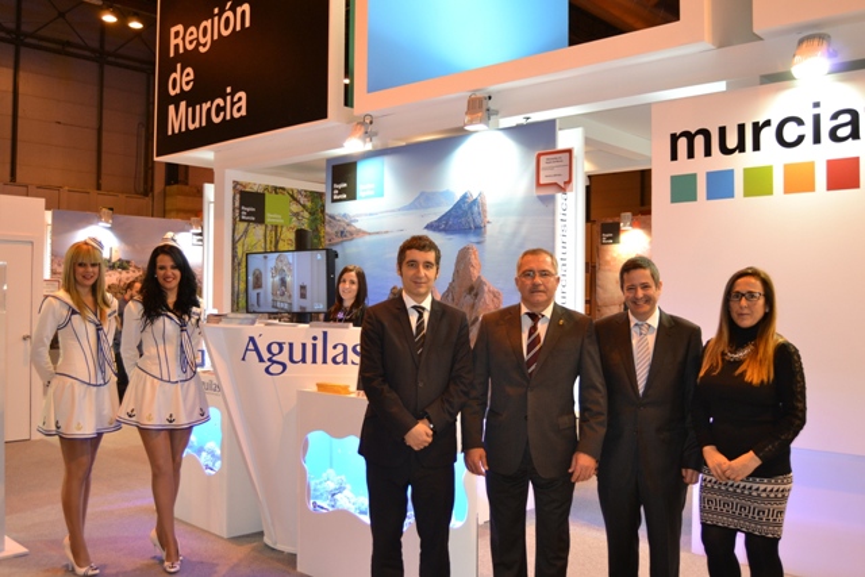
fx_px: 721
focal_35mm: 30
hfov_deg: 61.9
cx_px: 432
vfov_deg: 43.6
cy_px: 288
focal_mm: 20
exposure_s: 1/60
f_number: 3.5
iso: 560
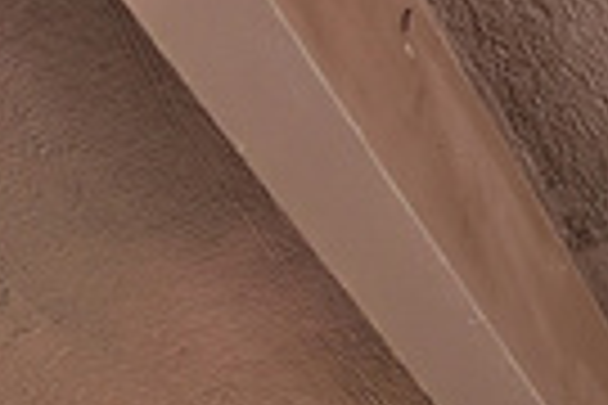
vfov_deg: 8.2
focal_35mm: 121
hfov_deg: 11.3
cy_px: 1485
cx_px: -1153
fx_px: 2043
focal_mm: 16
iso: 250
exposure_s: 1/60
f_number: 9
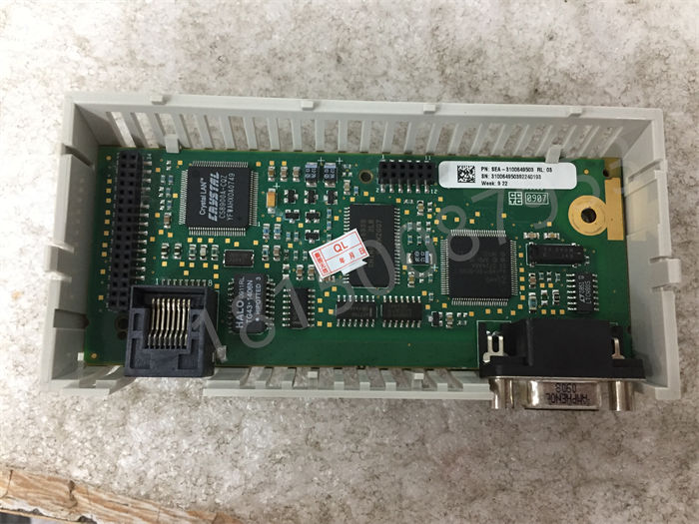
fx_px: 586
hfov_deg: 61.7
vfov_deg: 48.2
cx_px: 350
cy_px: 262
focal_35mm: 29
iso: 200
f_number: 2.2
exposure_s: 1/33
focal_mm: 4.15
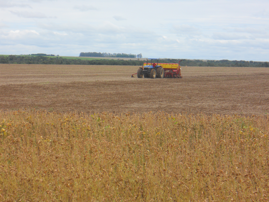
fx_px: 1088
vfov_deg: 10.6
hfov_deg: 14.1
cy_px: 101
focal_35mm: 140
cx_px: 134
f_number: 6.6
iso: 125
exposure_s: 1/500
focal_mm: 25
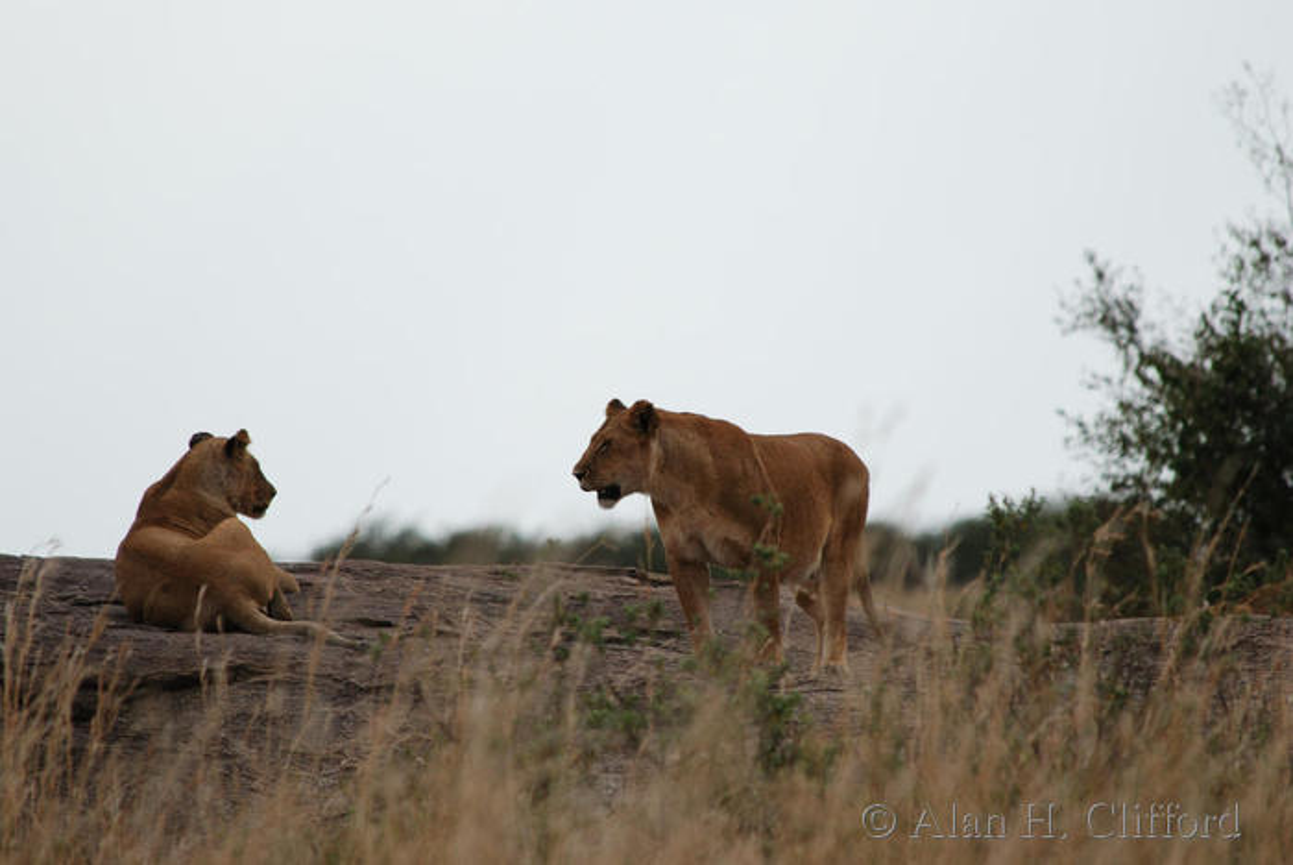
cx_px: 646
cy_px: 432
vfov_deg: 2.3
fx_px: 21567
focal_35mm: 600
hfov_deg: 3.4
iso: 100
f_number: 5.6
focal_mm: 400
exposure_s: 1/640
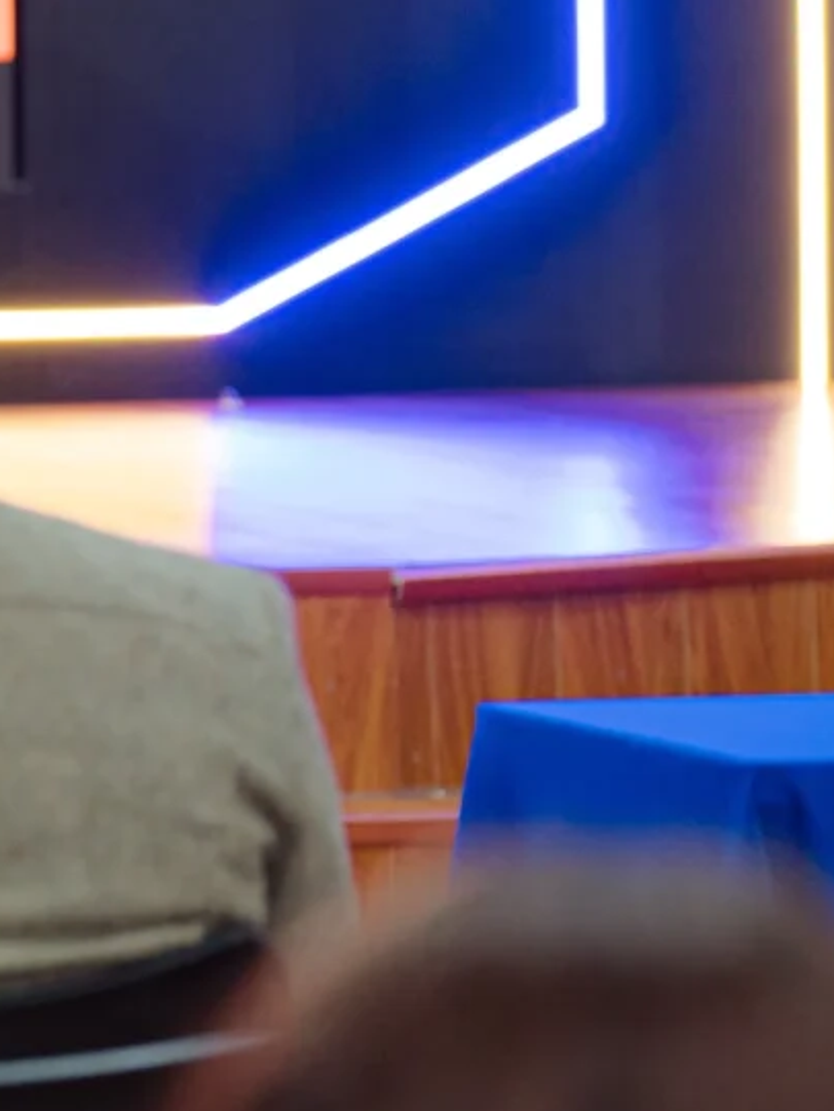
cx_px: -1206
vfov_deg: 4.1
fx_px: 15638
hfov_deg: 3.0
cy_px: -30
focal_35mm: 487
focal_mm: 107
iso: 400
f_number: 2.8
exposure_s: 1/100
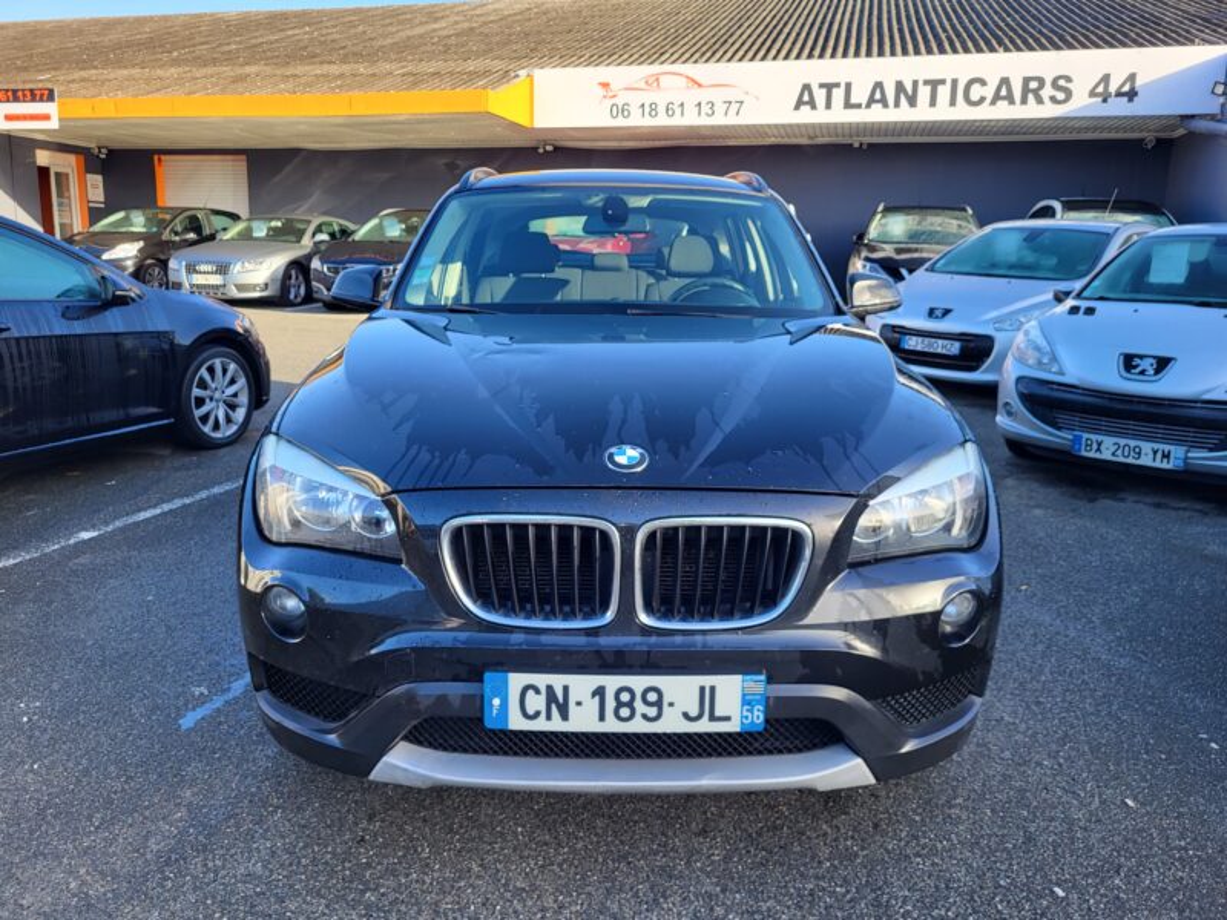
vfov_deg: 53.1
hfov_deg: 67.3
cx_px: 614
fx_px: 922
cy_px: 460
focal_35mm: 26
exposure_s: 1/312
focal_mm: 5.4
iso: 40
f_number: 1.8
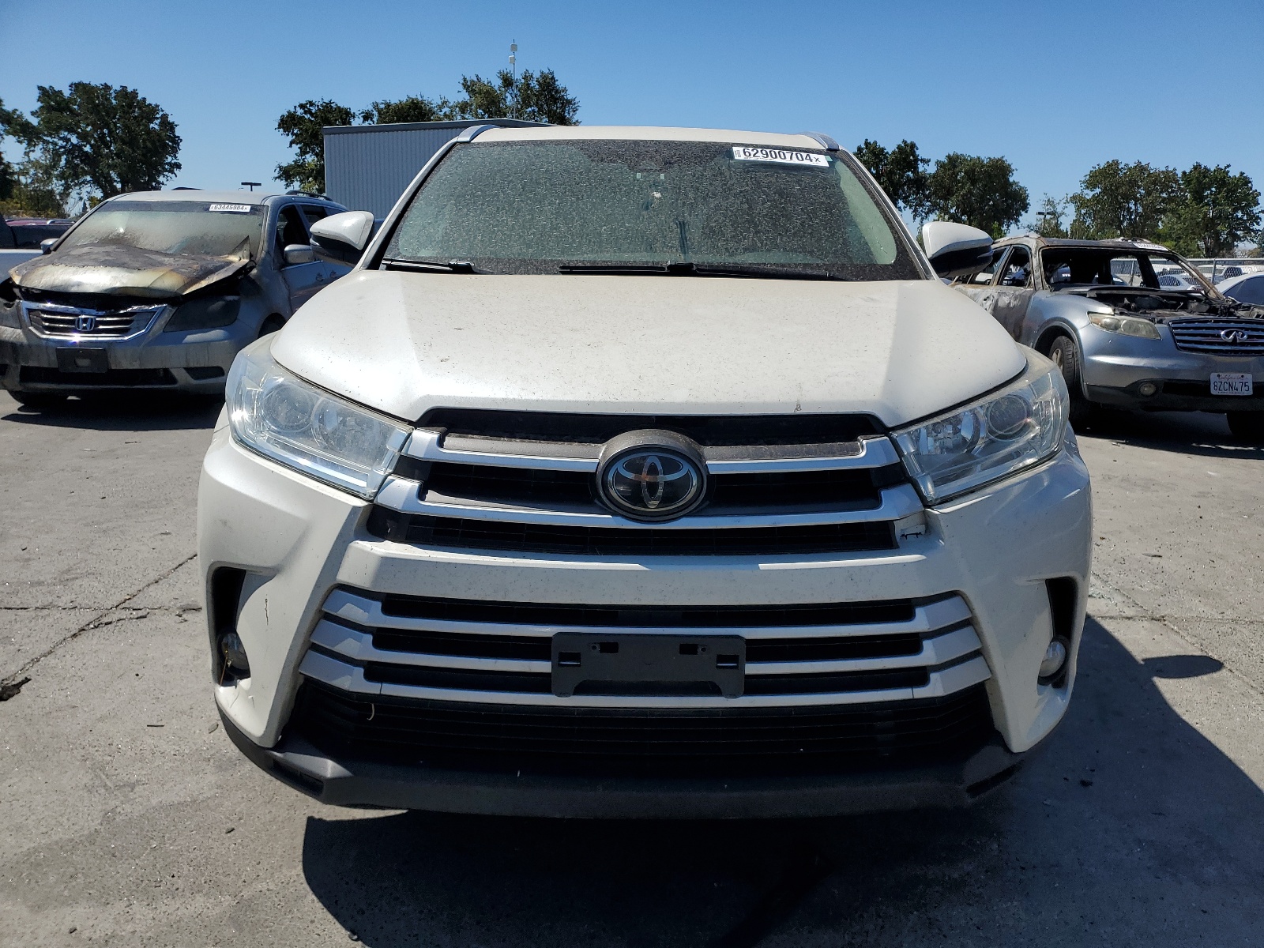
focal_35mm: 26
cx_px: 632
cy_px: 474
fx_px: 949
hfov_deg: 67.3
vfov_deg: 53.1
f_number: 1.5
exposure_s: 1/10000
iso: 50
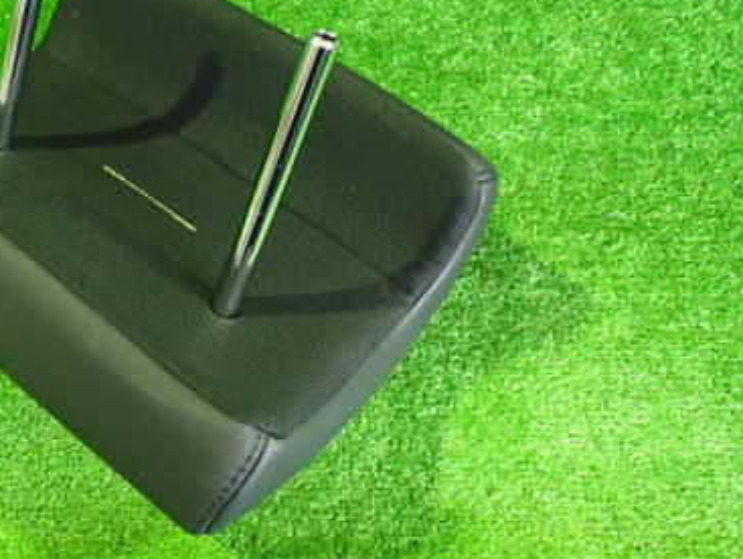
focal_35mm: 49
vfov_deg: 29.7
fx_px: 1053
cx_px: 140
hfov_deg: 37.4
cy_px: 231
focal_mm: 5.4
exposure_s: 1/20
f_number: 2.3
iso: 800
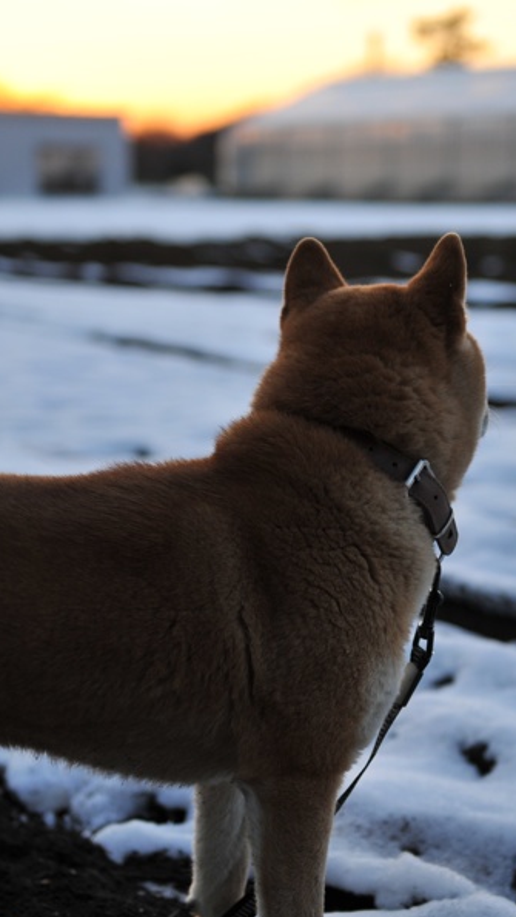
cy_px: 442
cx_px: 364
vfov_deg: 23.7
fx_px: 2188
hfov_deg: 13.4
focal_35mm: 90
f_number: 2.8
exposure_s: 1/640
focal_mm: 50
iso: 400
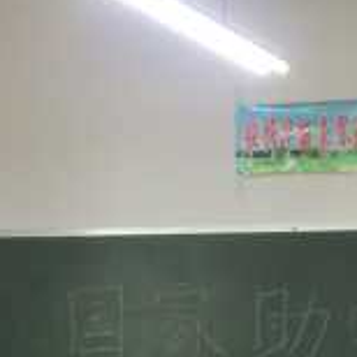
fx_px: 1400
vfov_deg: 14.0
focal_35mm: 120
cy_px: 464
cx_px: 382
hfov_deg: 14.2
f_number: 2.2
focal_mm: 4.15
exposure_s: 1/33
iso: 100
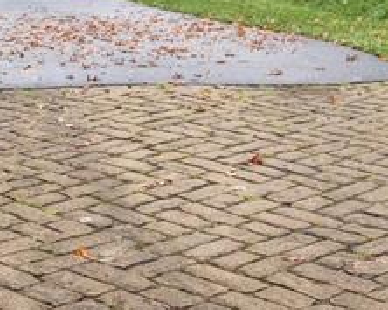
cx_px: 153
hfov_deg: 17.8
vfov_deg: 13.3
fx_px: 1239
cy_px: -186
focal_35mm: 108
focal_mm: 12.3
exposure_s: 1/15
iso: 130
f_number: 2.8
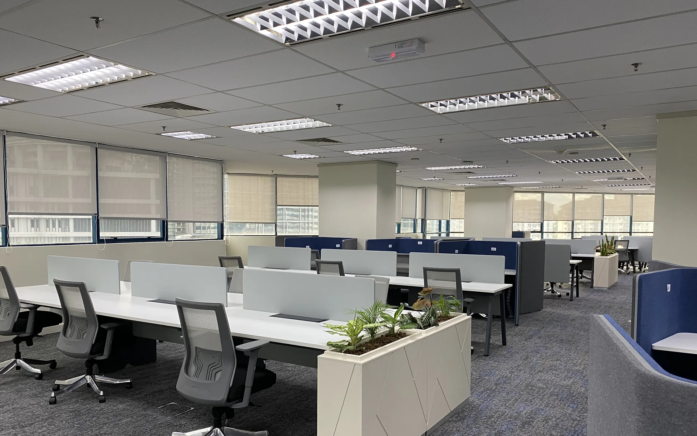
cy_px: 260
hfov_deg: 66.5
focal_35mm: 28
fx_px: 532
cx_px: 347
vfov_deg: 44.3
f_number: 1.8
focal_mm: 4.25
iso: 125
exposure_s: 1/74
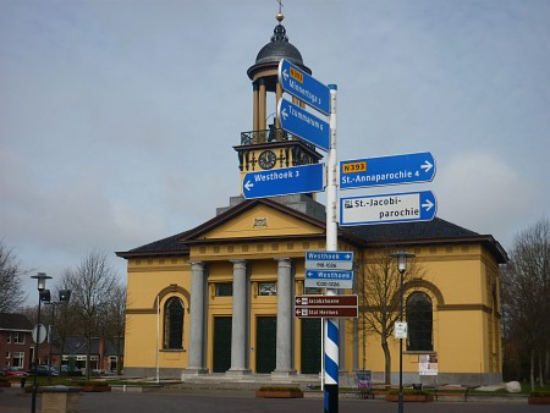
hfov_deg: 39.6
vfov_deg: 30.3
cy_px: 206
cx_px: 275
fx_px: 763
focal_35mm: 48
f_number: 9
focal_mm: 8
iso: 80
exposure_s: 1/250
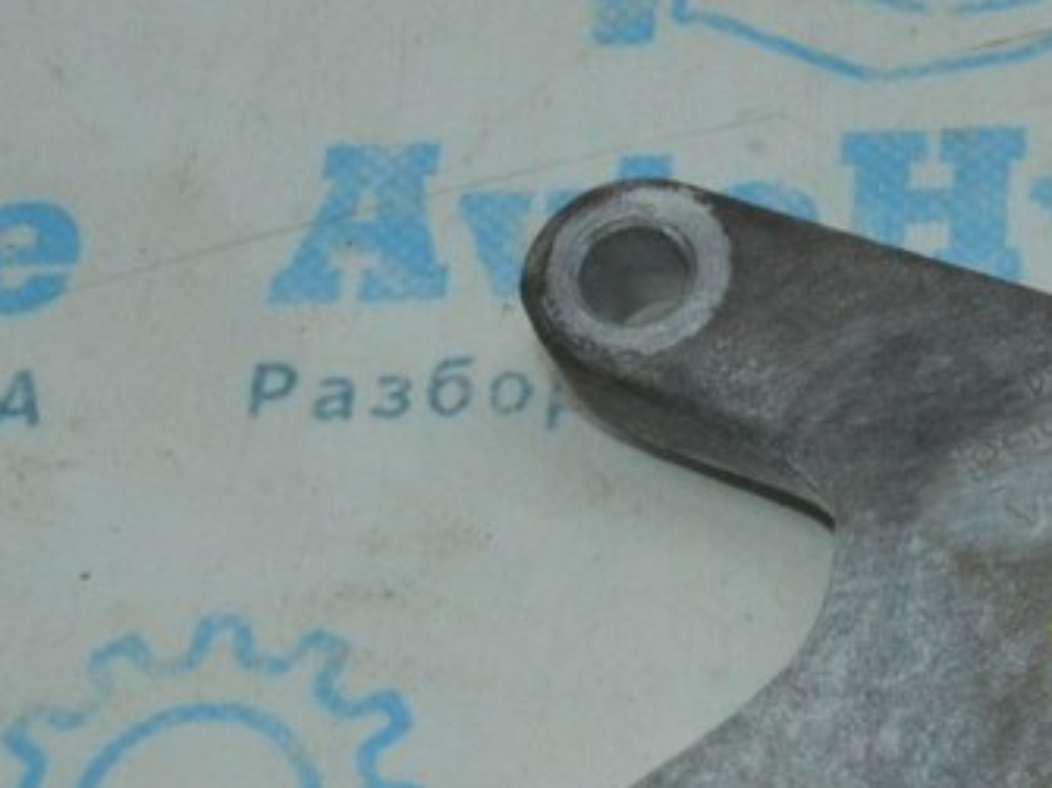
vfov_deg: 15.2
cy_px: 535
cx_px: 1482
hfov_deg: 18.4
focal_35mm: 97
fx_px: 2947
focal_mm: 22
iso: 4500
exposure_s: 1/60
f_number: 25
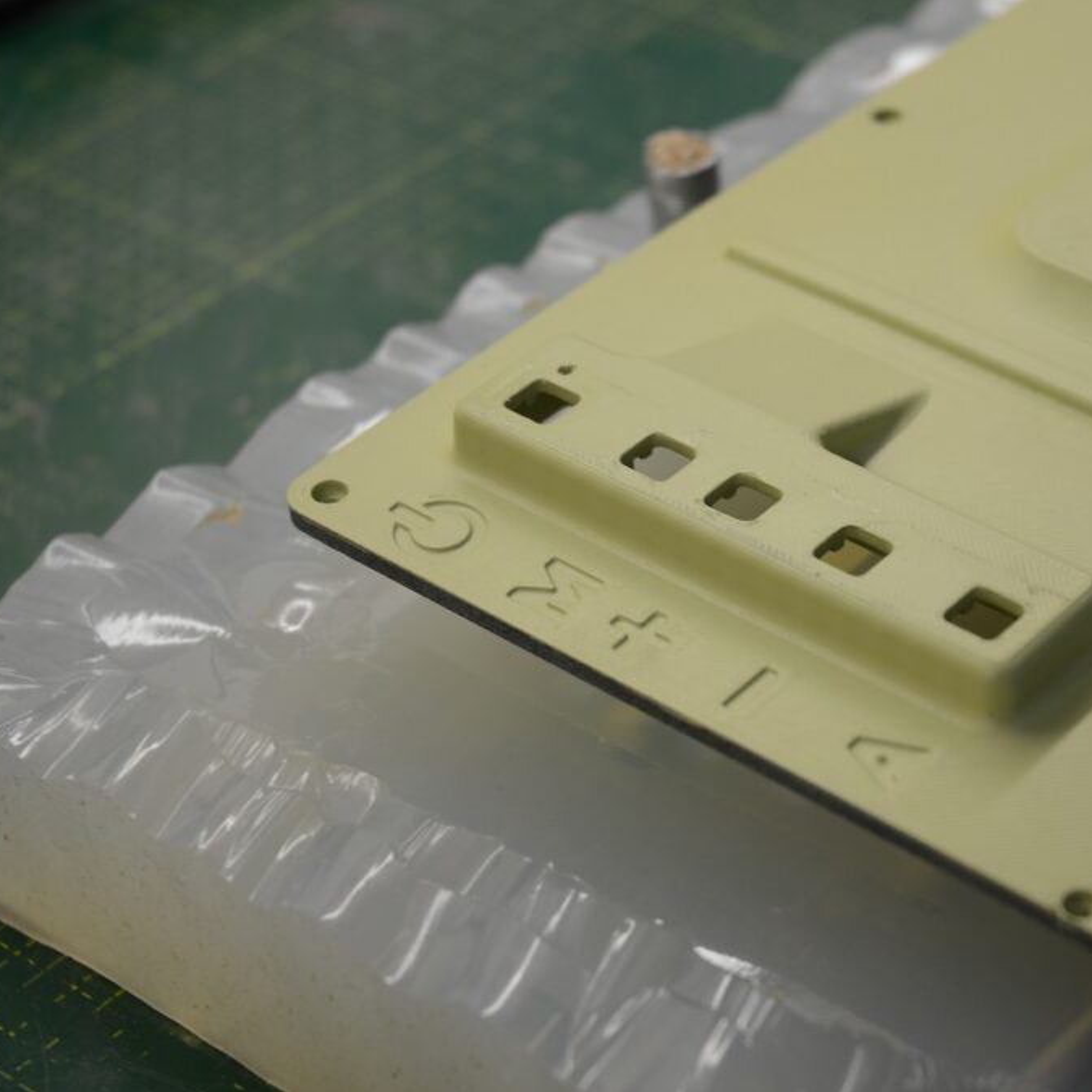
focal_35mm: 135
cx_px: 765
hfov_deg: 12.9
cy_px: 547
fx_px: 4818
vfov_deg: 12.9
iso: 200
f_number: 4.5
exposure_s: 1/60
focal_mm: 70
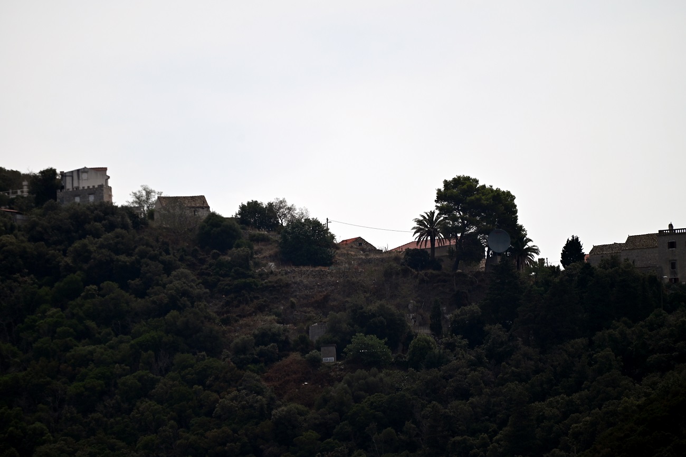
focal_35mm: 300
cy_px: 228
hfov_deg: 6.9
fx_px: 5717
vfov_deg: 4.6
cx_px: 343
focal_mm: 300
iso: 100
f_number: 6.3
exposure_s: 1/1250
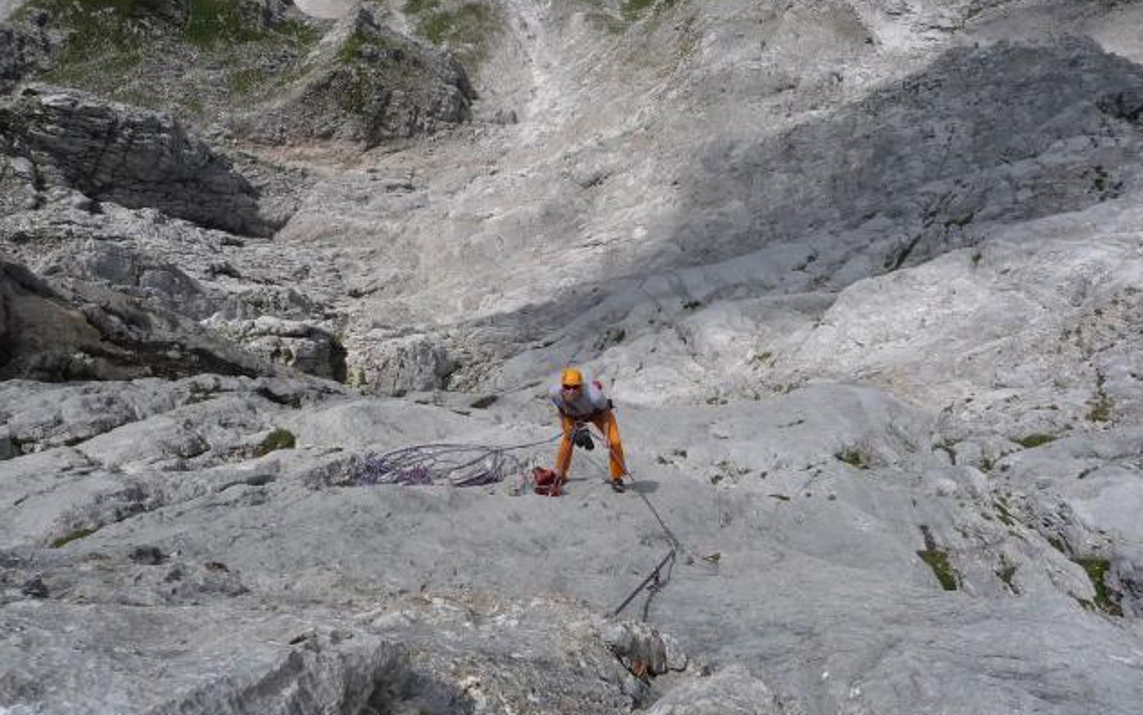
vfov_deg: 41.8
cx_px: 576
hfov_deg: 62.9
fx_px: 935
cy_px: 410
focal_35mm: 30
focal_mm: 4.7
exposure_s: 1/500
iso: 125
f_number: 8
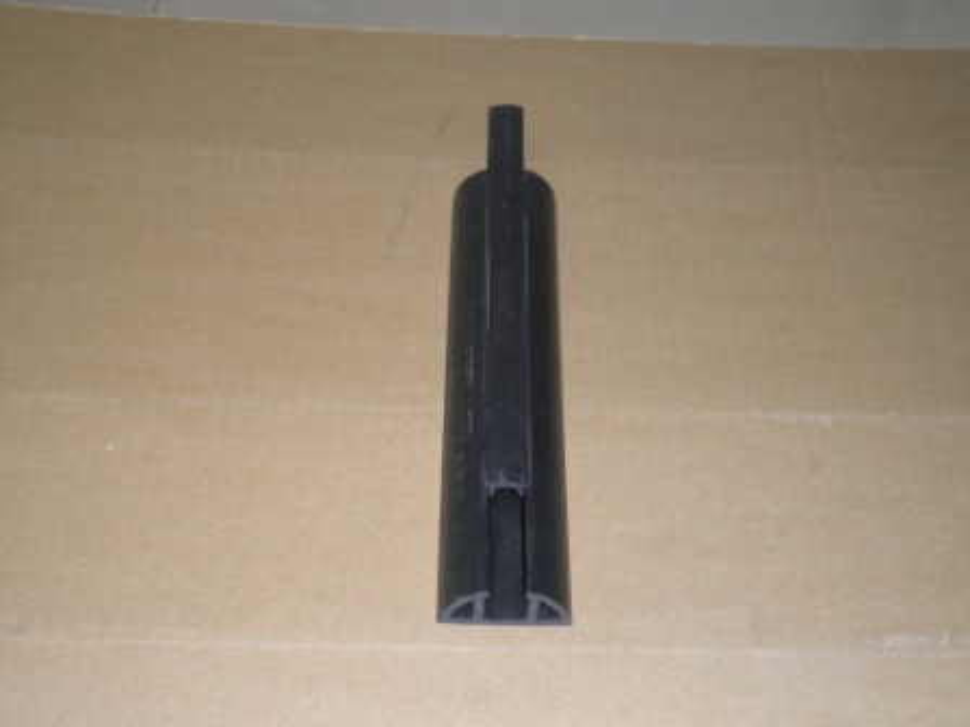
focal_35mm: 65
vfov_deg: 22.6
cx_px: 485
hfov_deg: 29.8
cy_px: 364
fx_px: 1821
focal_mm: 11.7
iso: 160
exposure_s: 1/80
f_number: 5.3
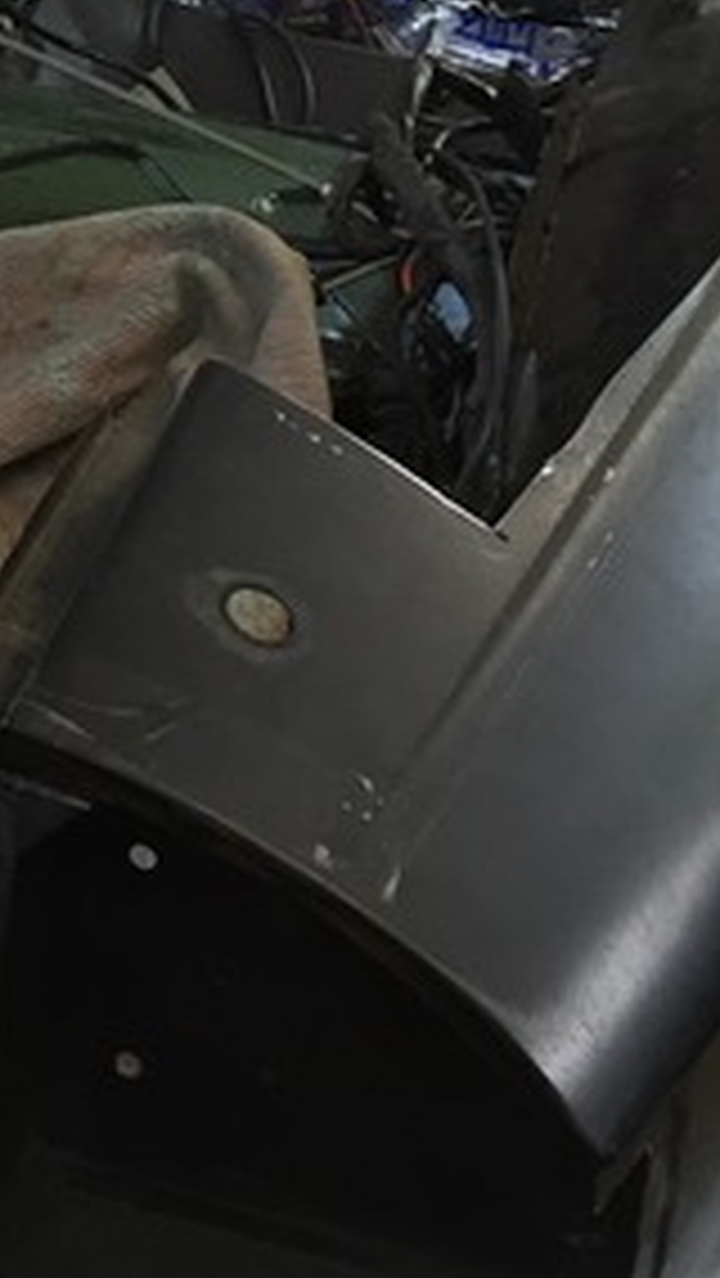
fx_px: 3865
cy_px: -130
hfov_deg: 10.5
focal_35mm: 114
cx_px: -162
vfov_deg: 18.1
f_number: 2.2
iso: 100
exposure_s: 1/30
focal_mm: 4.15
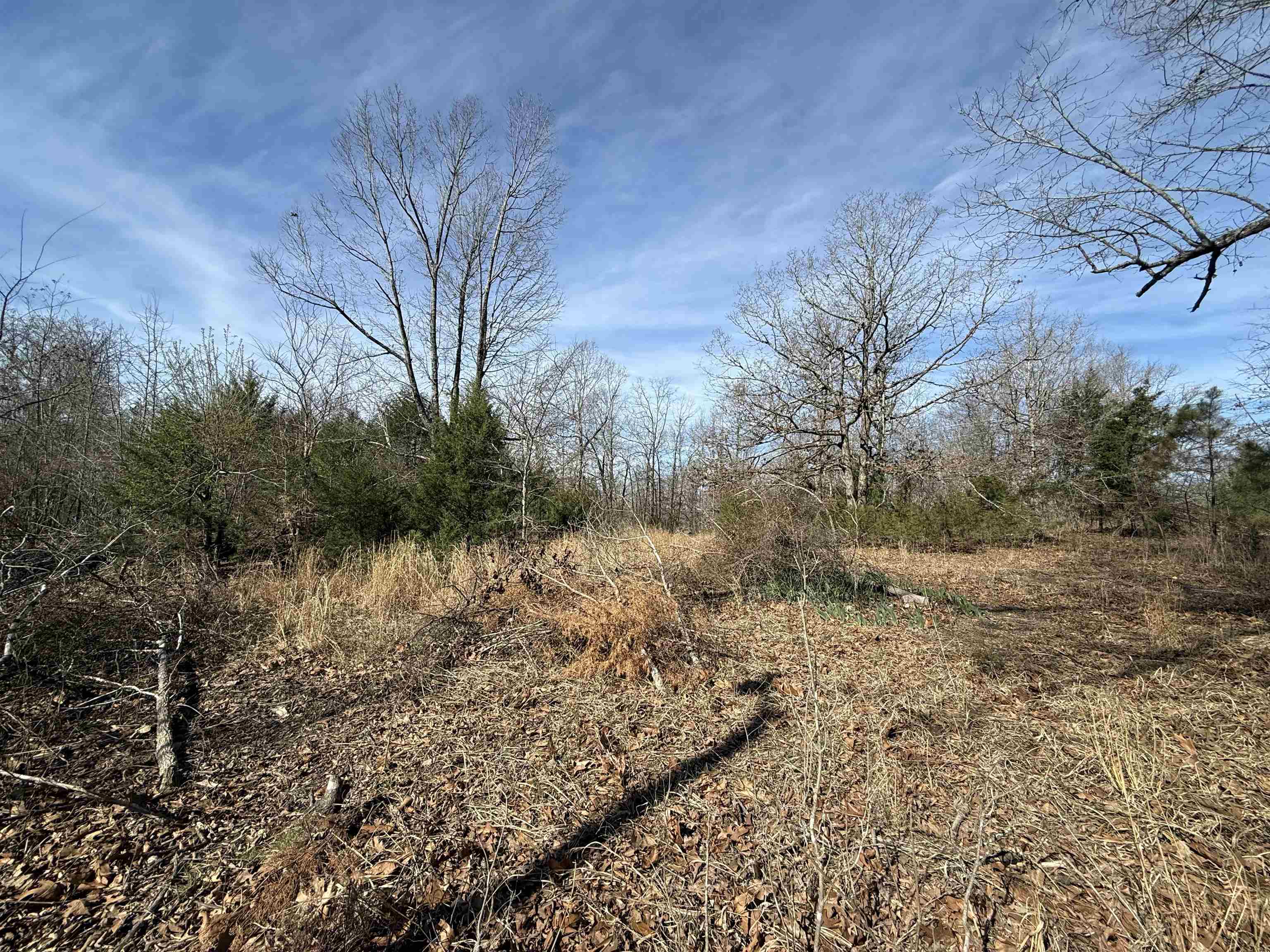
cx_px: 635
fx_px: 514
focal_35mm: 14
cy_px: 476
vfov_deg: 85.7
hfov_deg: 102.1
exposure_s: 1/1698
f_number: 2.2
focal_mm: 2.22
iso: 50
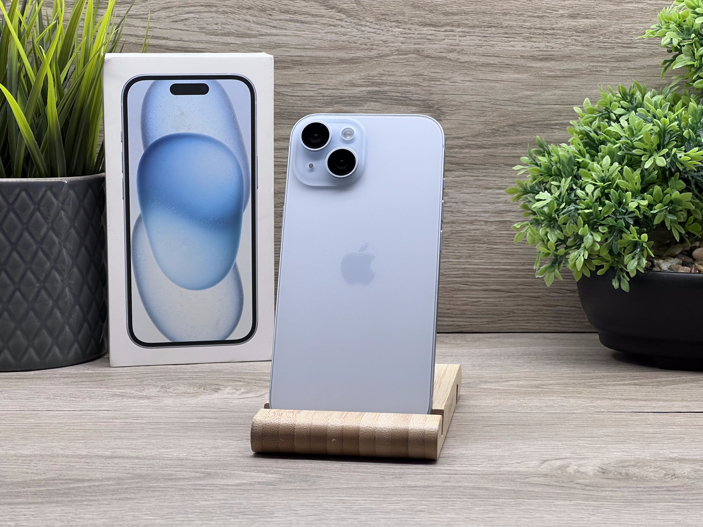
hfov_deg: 25.3
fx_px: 1564
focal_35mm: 77
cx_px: 352
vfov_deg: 19.1
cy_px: 264
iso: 50
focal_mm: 9
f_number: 2.8
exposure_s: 1/100
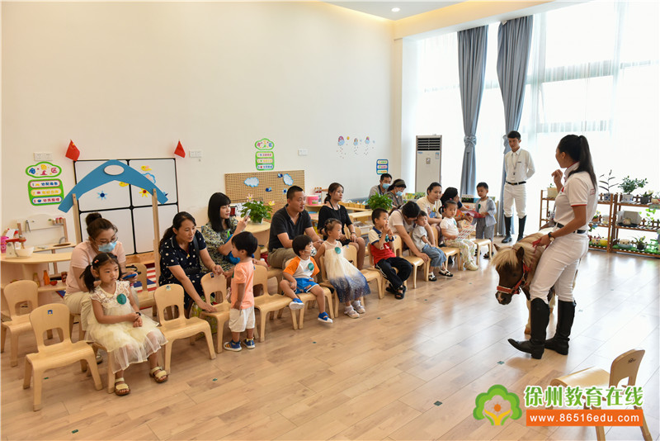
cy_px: 220
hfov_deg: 73.7
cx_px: 330
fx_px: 440
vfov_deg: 53.2
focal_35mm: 24
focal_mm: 24
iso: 1600
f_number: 4
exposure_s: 1/200
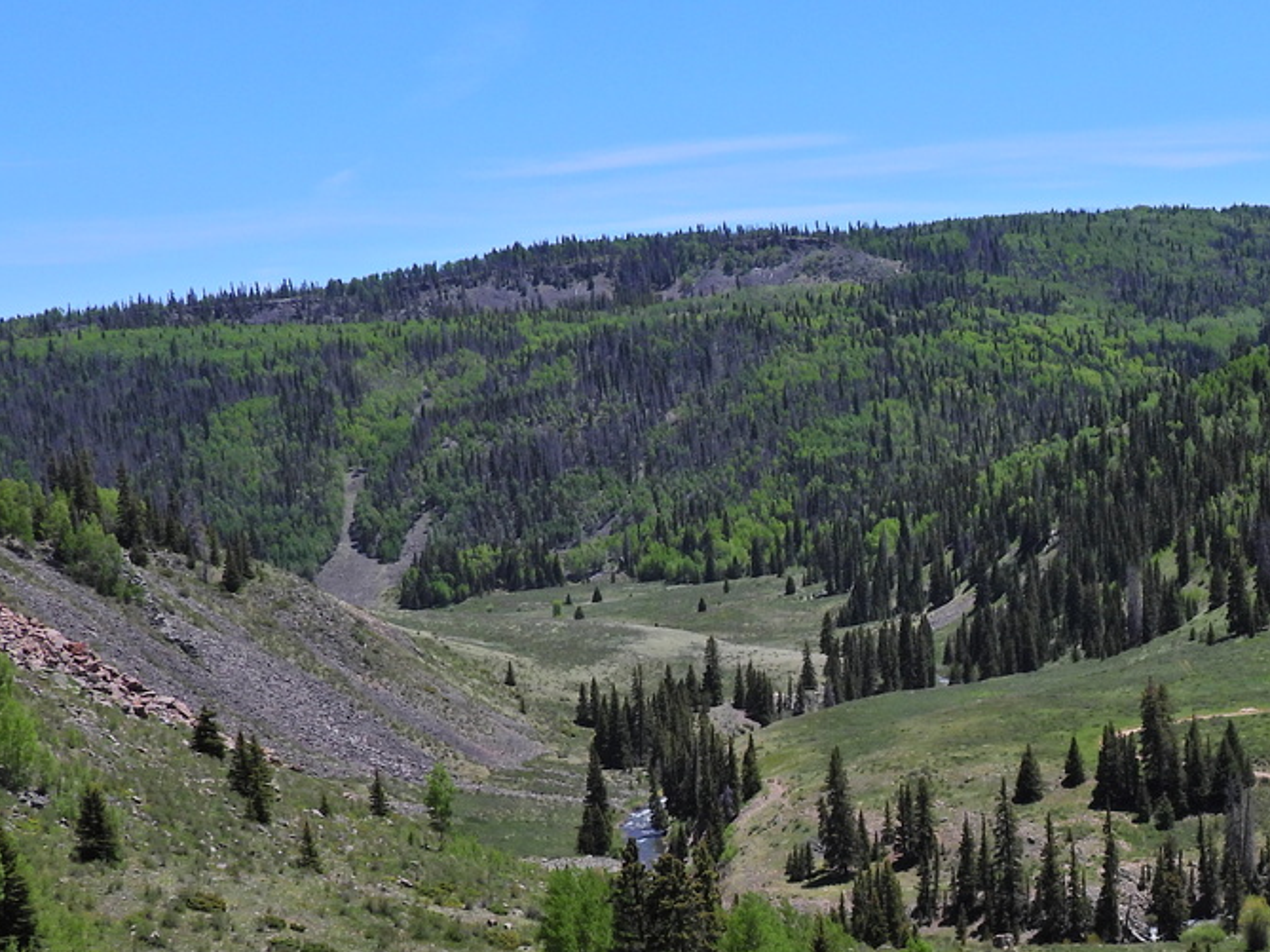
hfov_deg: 28.1
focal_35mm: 67
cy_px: 821
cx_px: 1092
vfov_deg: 21.5
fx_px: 2457
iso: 100
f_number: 3.2
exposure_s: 1/2000
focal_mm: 6.2
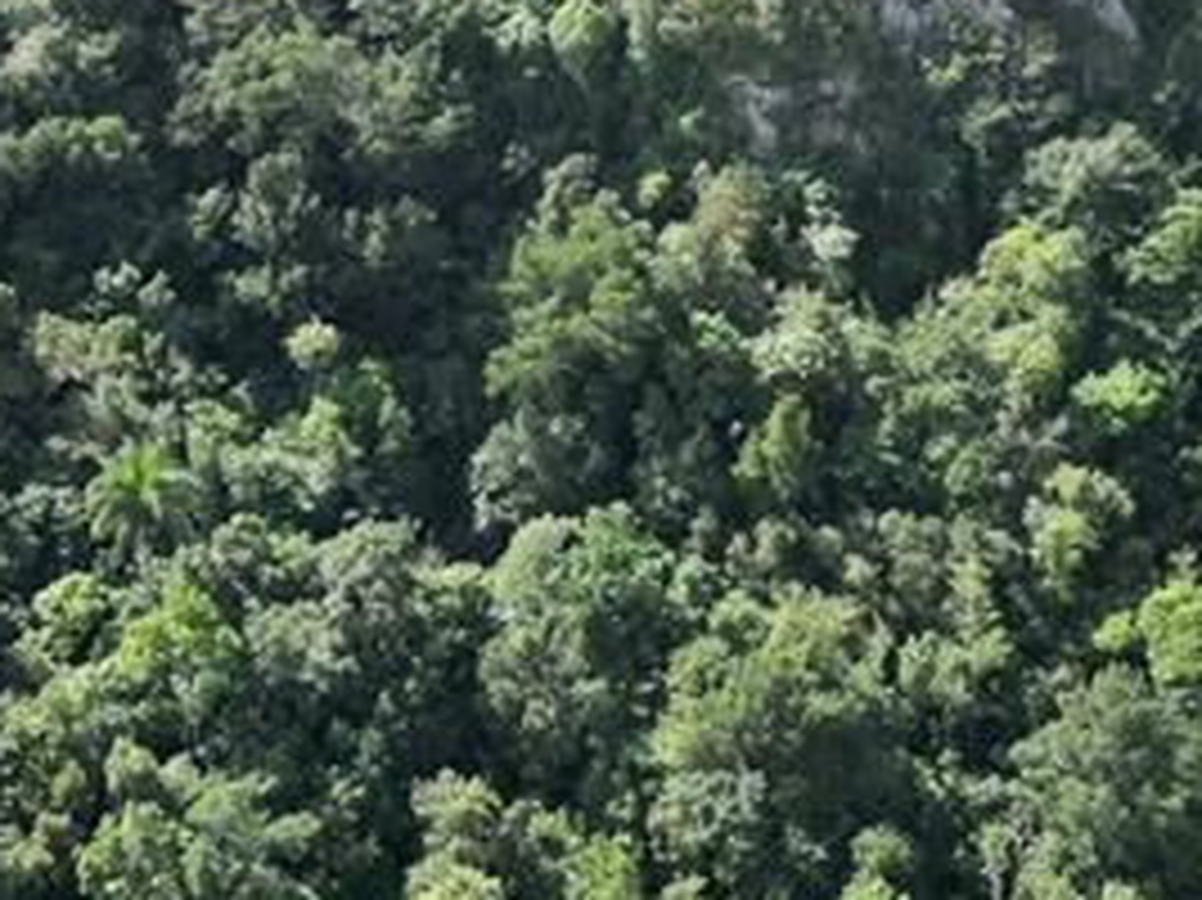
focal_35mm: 92
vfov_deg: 15.7
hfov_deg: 21.3
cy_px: -63
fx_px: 3193
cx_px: 554
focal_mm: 6.72
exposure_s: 1/2500
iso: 110
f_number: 1.7
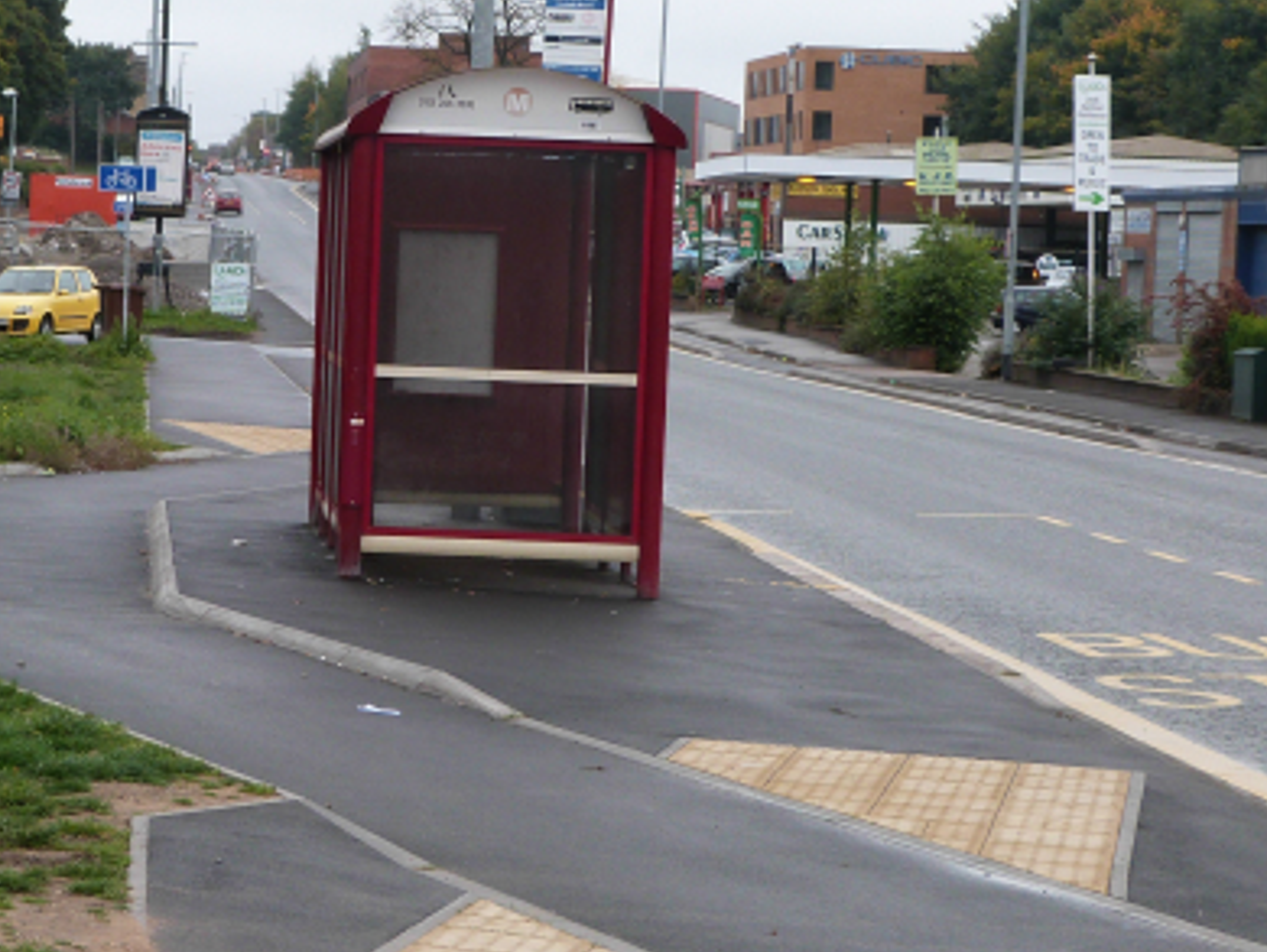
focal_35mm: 121
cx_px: 302
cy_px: 457
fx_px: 4432
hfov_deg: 16.2
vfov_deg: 12.3
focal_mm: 11.3
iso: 100
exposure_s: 1/160
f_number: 4
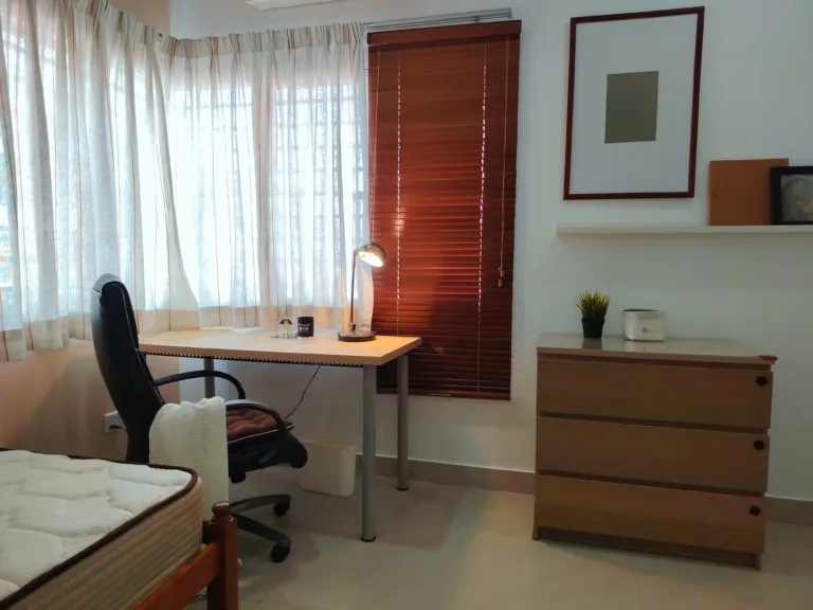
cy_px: 305
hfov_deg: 71.6
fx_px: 564
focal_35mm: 24
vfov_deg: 56.8
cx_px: 406
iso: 156
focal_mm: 5.25
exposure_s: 1/50
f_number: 1.75
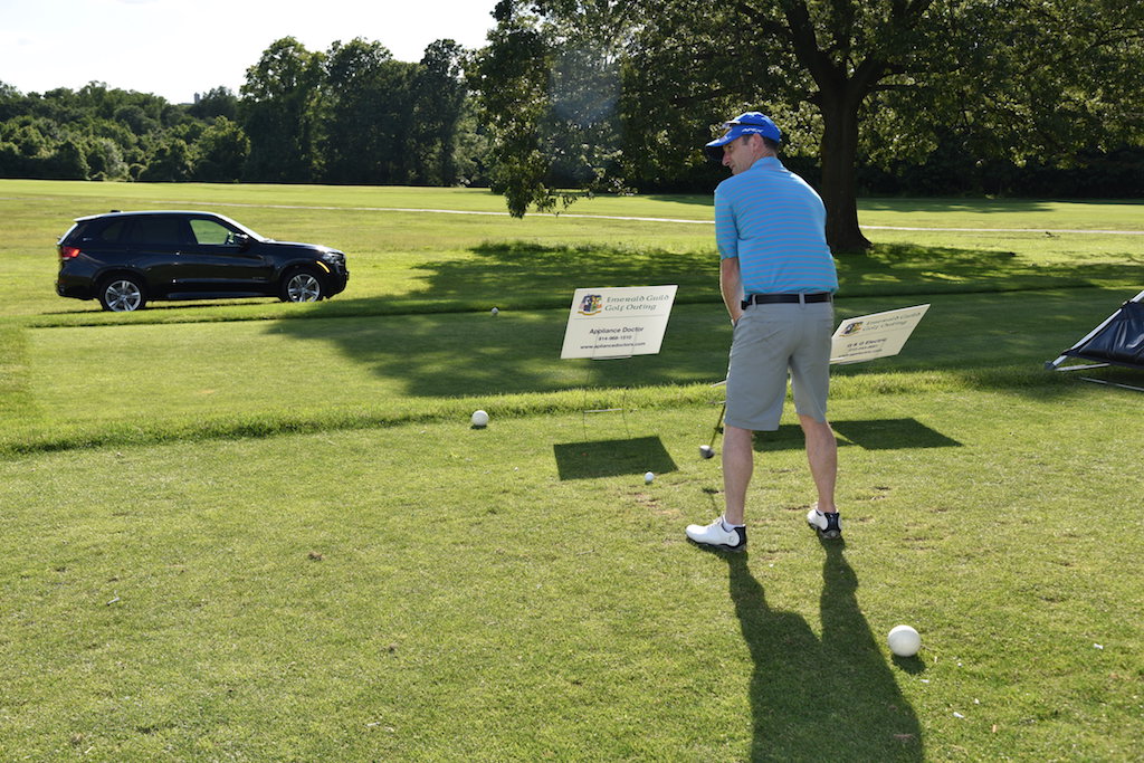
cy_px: 382
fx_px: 1271
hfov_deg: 48.5
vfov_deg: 33.4
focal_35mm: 40
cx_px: 572
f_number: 7.1
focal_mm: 40
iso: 100
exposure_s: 1/200
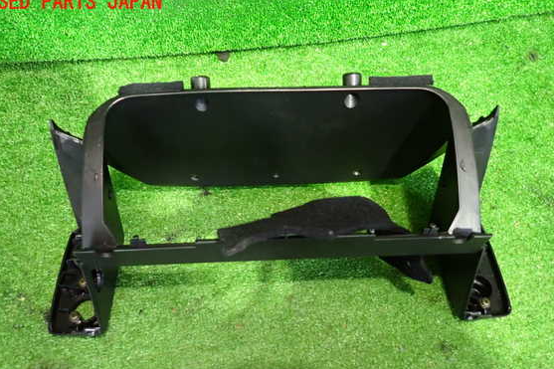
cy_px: 214
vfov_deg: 46.2
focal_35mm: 28
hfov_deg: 65.5
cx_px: 279
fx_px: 431
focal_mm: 4.5
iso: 800
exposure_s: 1/25
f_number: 2
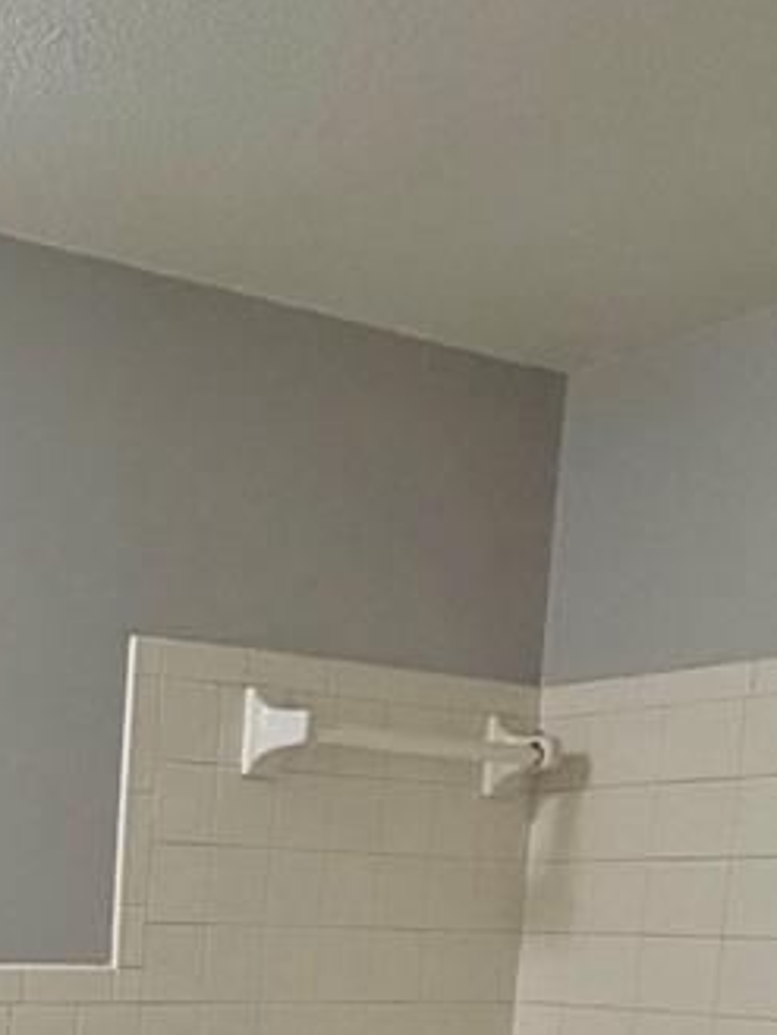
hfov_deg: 23.2
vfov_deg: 33.7
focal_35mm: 51
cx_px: -381
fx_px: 1525
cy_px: 1076
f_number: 2.2
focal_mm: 2.22
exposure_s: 1/120
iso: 160
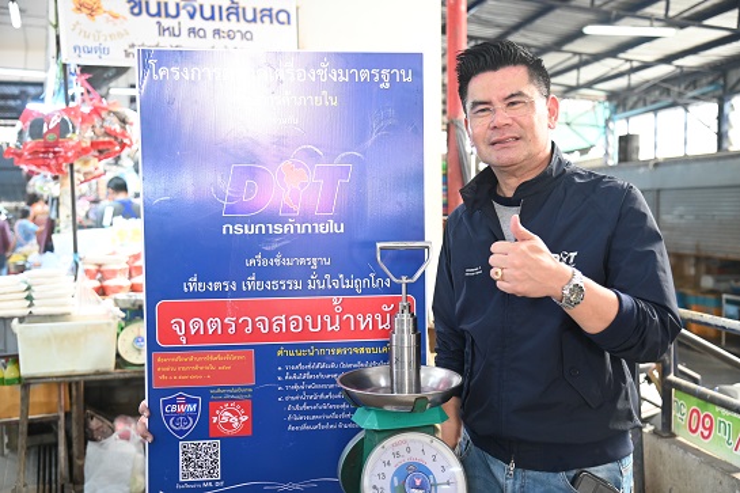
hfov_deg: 44.5
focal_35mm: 44
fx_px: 904
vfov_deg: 30.5
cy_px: 246
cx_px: 370
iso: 4000
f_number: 4
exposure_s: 1/160
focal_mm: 44
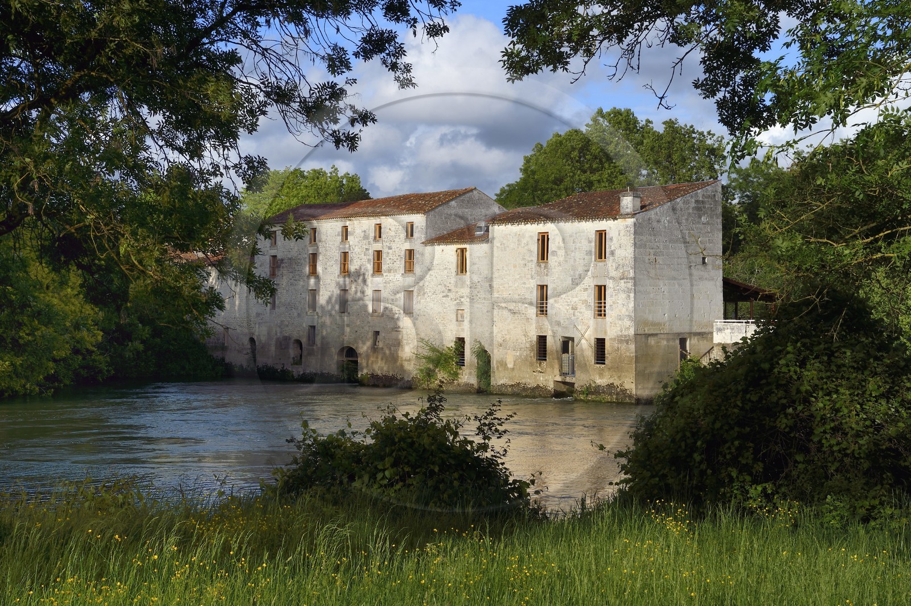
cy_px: 303
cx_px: 456
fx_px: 1315
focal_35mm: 52
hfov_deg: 38.2
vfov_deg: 26.0
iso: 200
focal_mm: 52
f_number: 20
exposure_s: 1/200
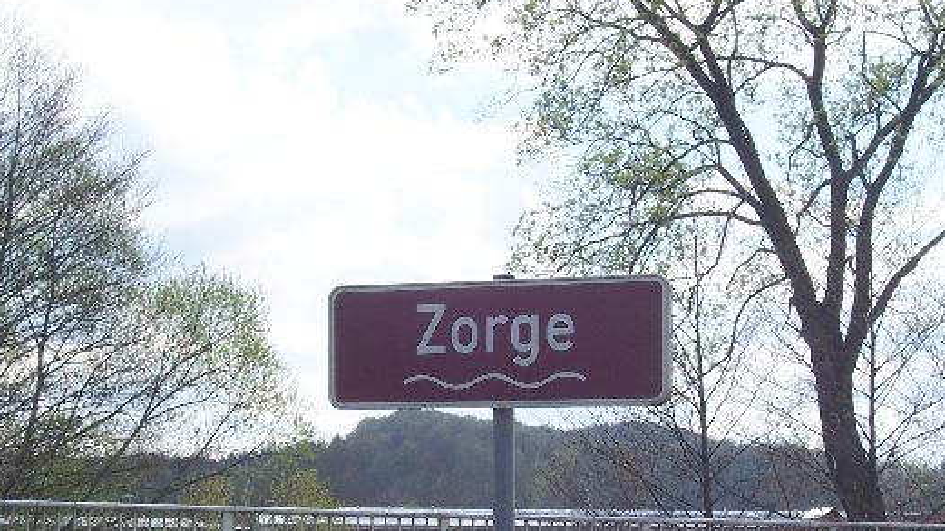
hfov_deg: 22.0
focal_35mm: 97
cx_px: 501
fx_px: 2430
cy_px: 344
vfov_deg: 12.5
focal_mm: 13.5
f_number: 8
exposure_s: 1/180
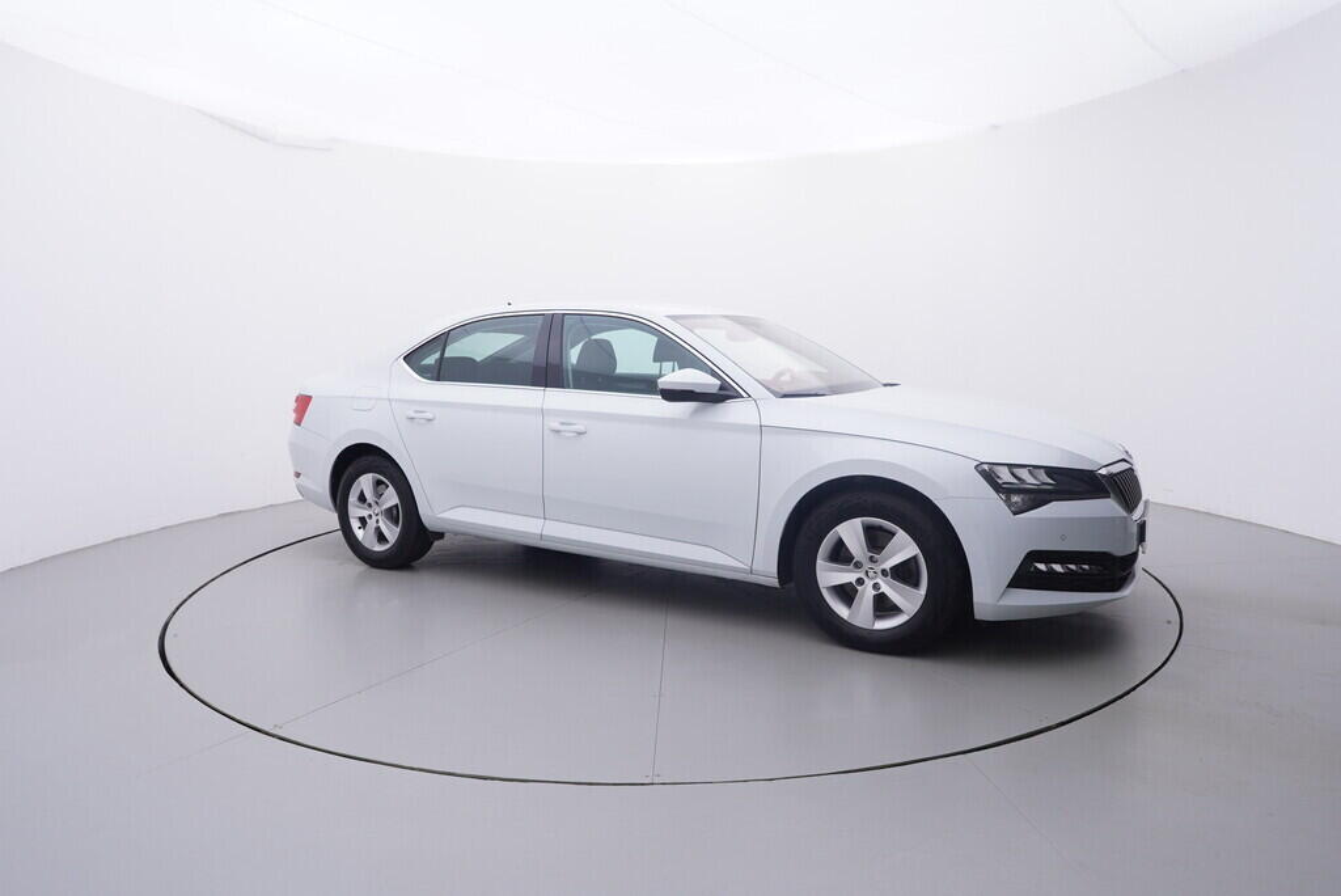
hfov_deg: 77.3
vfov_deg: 56.2
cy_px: 448
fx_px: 839
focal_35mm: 22
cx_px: 670
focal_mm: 15
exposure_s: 1/80
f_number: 5
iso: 200
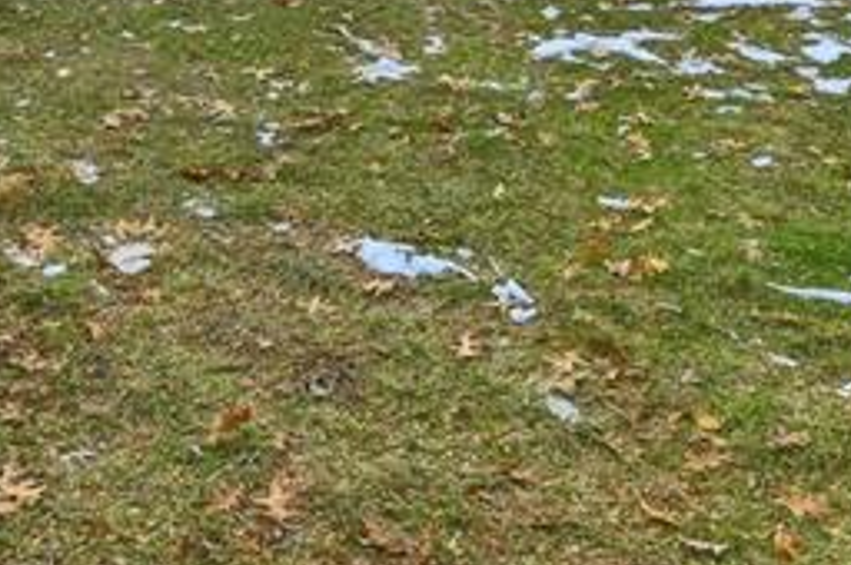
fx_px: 1417
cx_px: 254
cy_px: -193
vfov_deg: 20.4
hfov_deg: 33.0
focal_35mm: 60
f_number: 8
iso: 400
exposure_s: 1/2500
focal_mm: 15
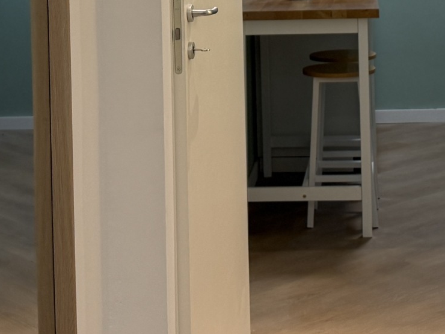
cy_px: -113
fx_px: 1067
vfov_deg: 16.7
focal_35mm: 83
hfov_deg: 23.5
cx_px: 295
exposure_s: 1/100
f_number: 1.78
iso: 160
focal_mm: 6.76
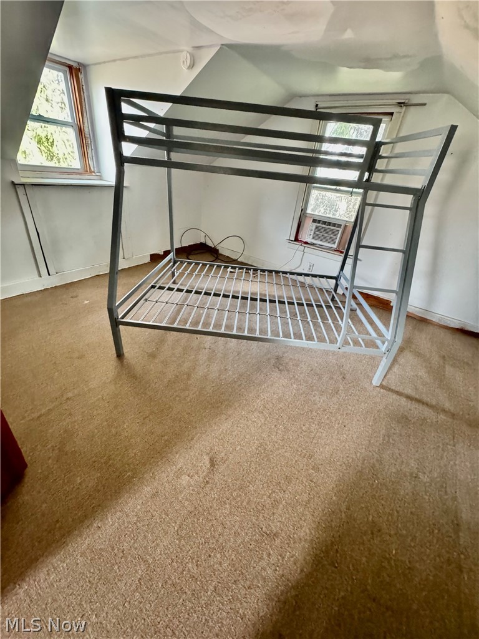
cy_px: 320
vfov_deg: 102.1
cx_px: 240
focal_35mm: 14
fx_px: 258
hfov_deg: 85.7
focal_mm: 2.22
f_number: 2.2
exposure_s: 1/60
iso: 1250
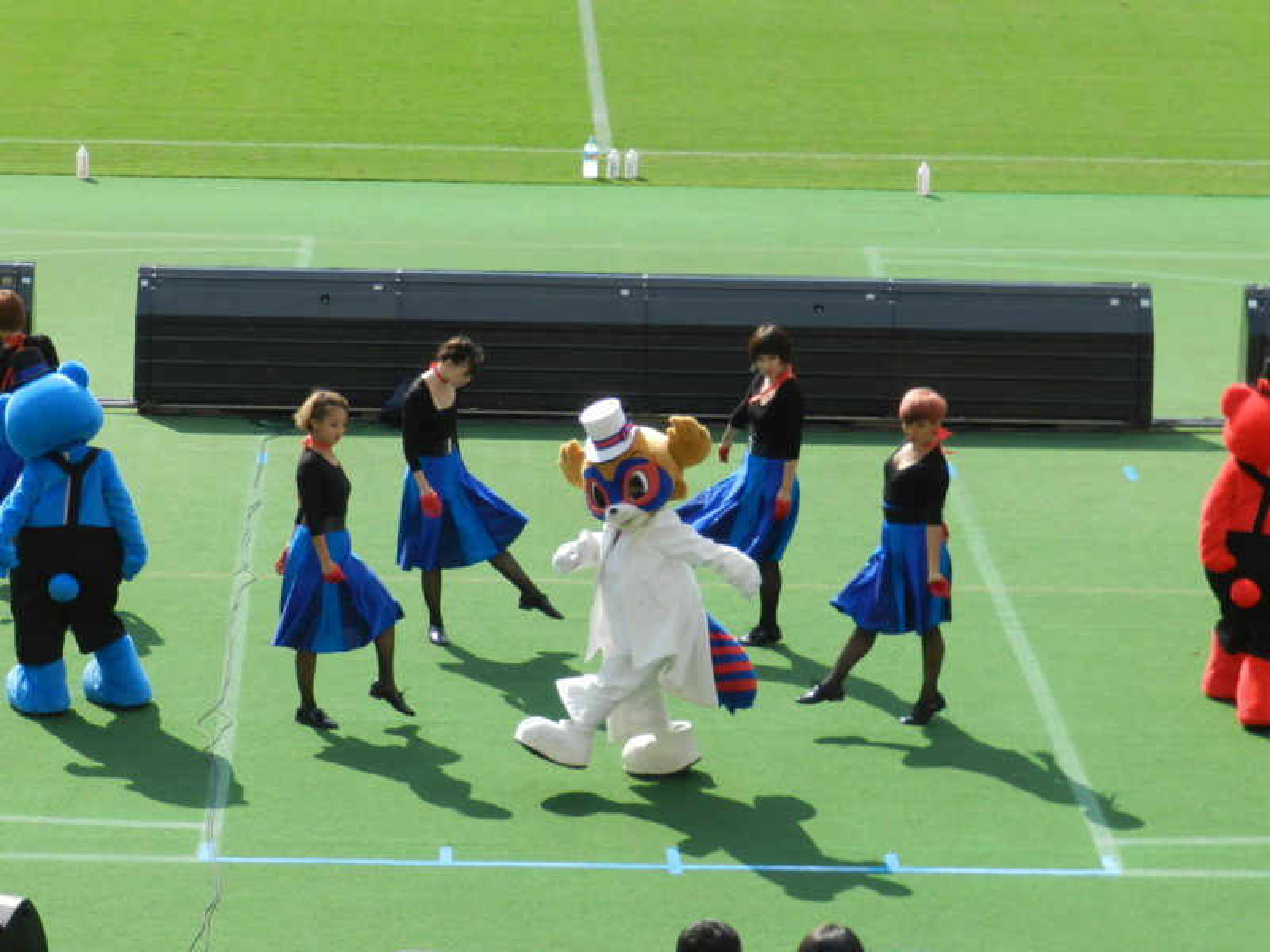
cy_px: 476
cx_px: 635
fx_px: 5320
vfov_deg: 10.2
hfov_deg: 13.6
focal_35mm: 145
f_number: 5.1
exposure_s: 1/500
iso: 160
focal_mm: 25.7
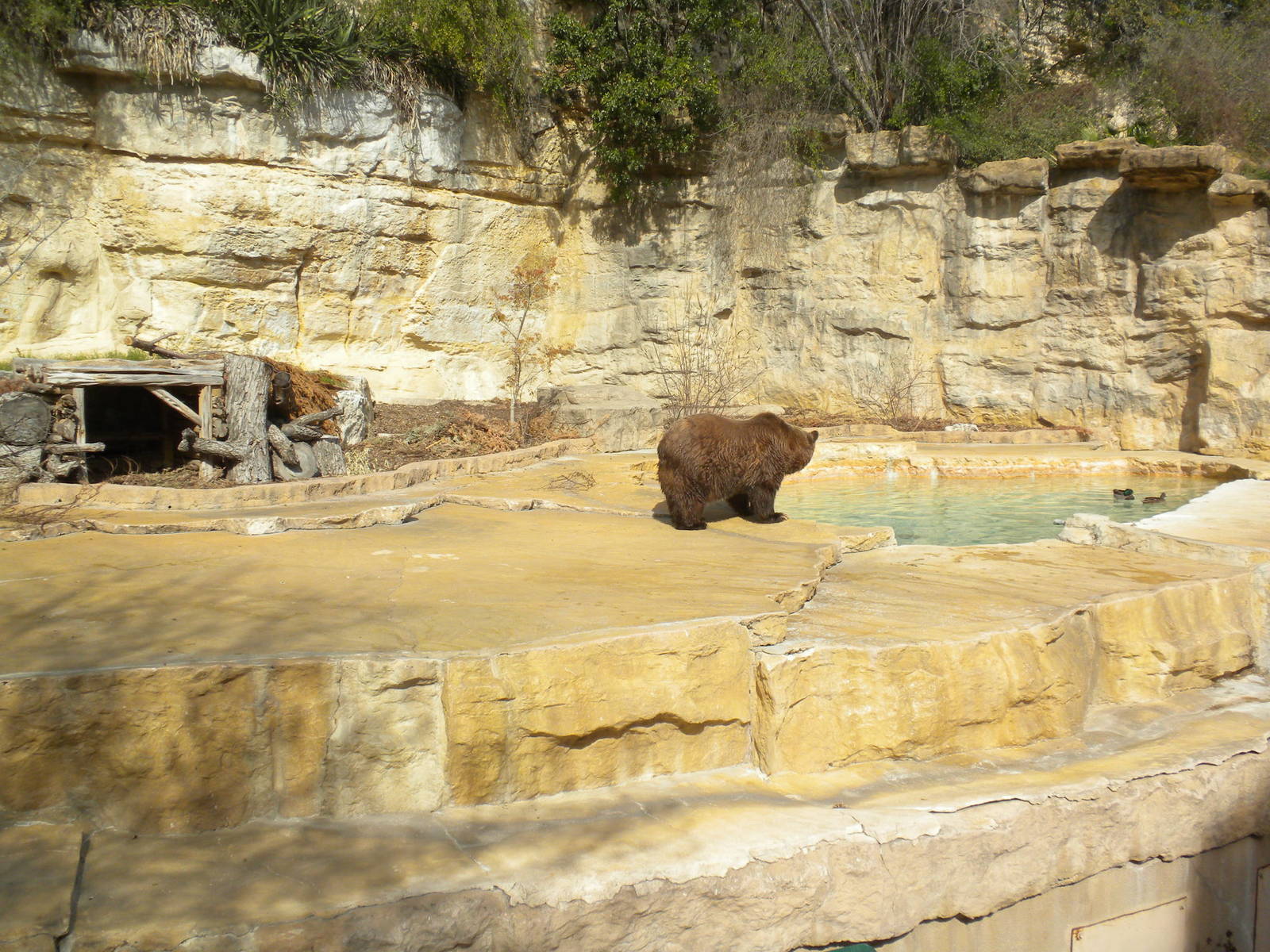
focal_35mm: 37
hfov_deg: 50.1
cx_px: 635
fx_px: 1357
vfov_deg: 38.7
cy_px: 476
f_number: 10
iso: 64
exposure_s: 1/104
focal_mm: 6.6
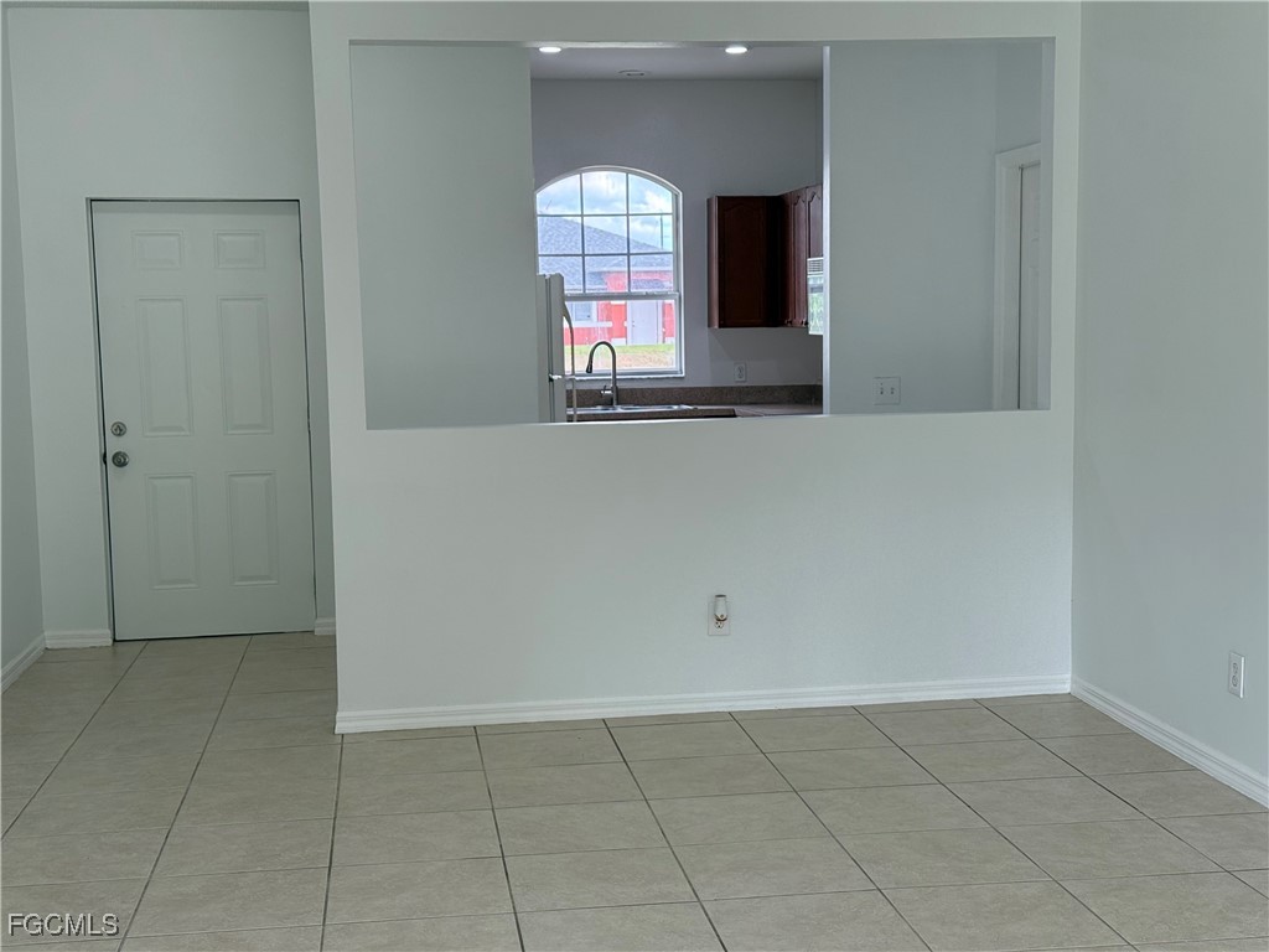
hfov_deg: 39.7
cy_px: 476
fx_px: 1760
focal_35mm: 48
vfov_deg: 30.3
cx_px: 634
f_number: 1.78
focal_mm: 6.76
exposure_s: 1/243
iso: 100
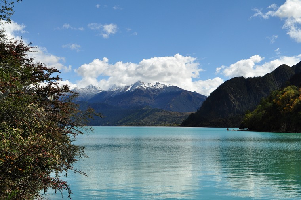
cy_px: 100
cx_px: 150
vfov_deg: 25.7
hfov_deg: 37.9
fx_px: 438
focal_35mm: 52
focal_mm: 35
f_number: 11
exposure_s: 1/500
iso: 200
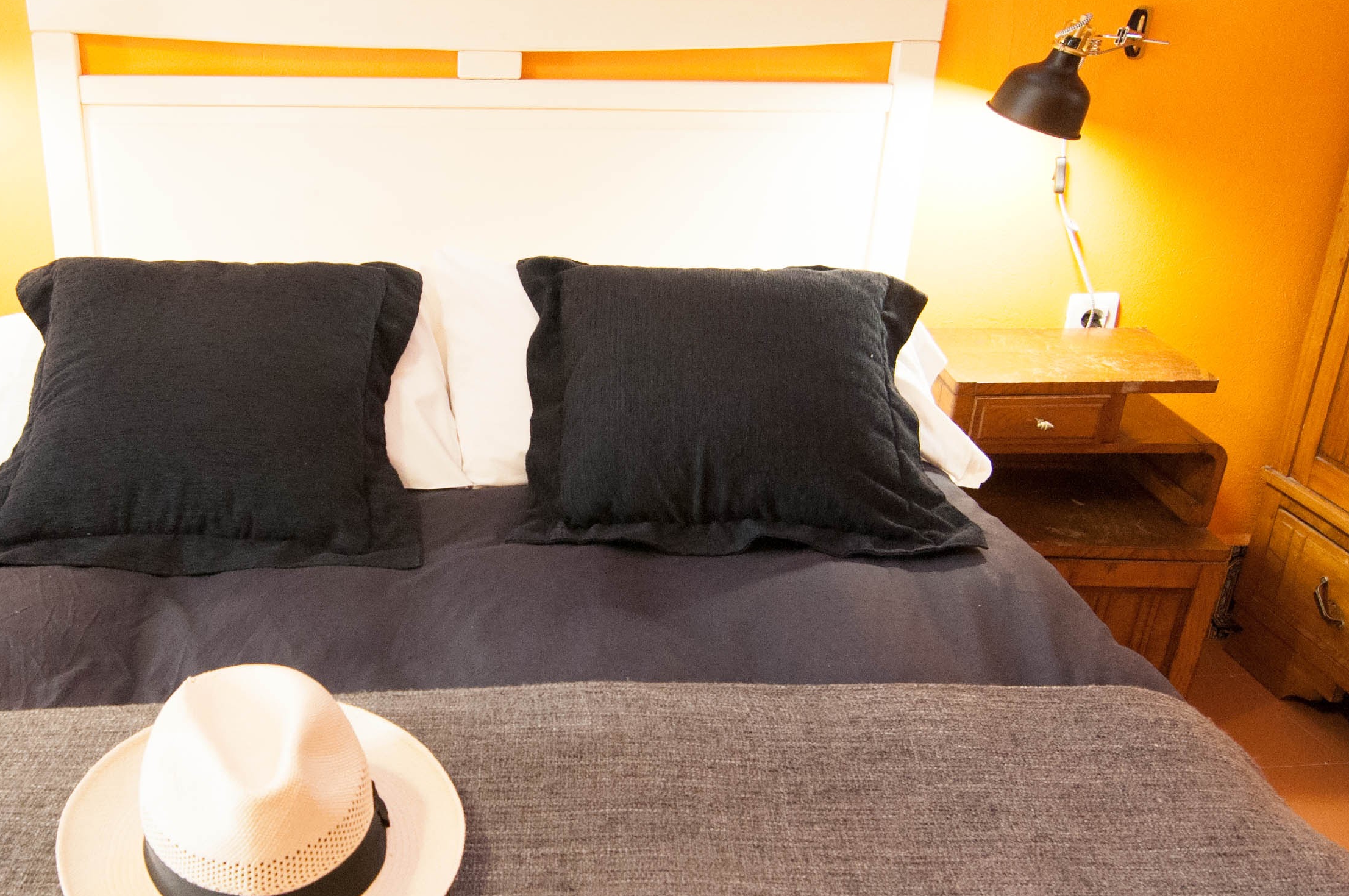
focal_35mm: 32
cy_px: 489
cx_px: 436
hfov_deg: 57.4
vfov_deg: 41.0
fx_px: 1197
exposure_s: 1/30
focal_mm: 11
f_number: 4.5
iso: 1000
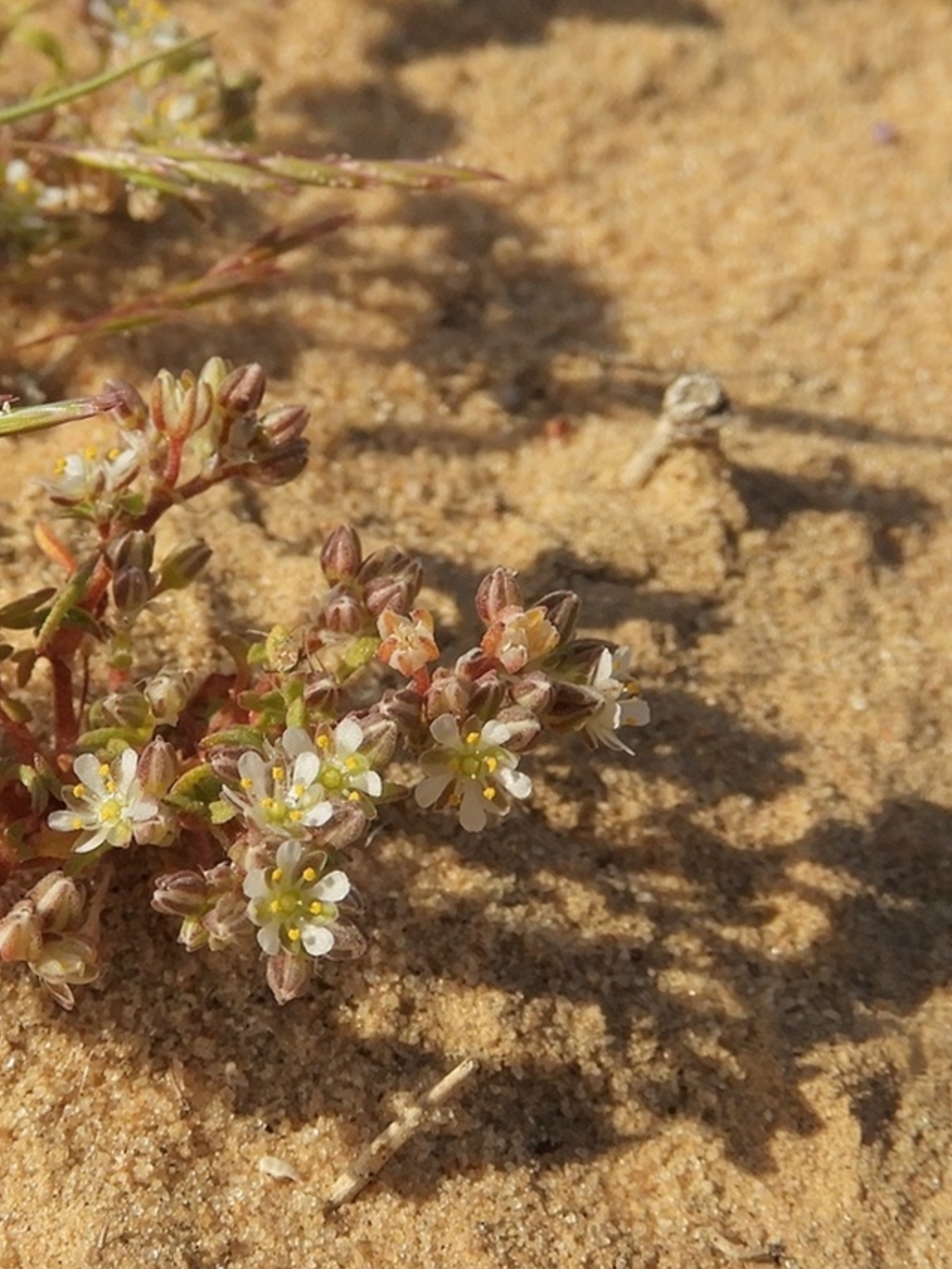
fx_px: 1723
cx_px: 185
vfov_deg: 40.4
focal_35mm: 47
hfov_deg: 30.1
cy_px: 634
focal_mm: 6.3
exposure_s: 1/1600
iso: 100
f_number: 3.8
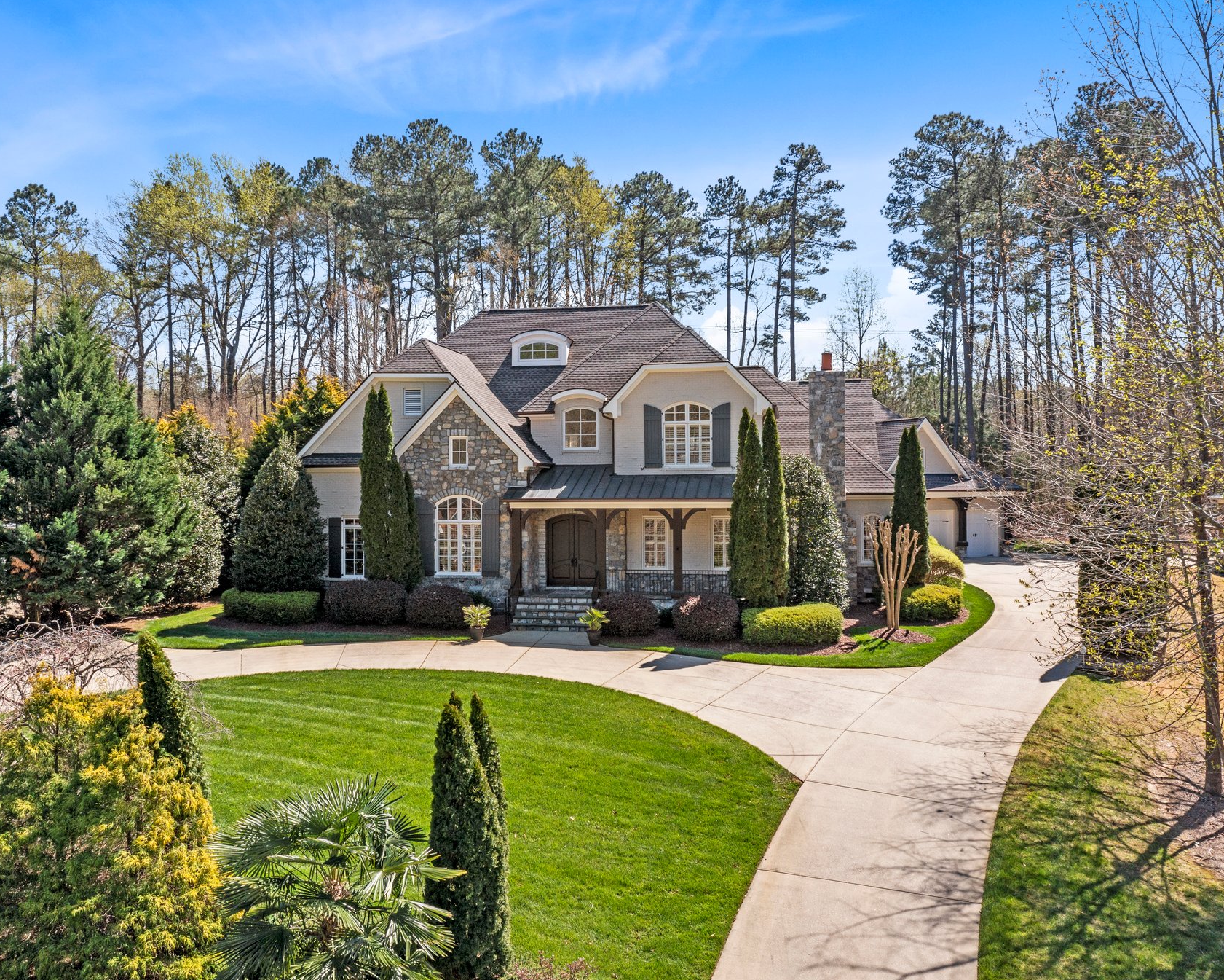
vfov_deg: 45.8
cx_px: 515
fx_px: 1159
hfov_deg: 55.4
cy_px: 490
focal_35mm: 32
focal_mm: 10.26
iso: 100
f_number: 5.6
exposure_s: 1/500
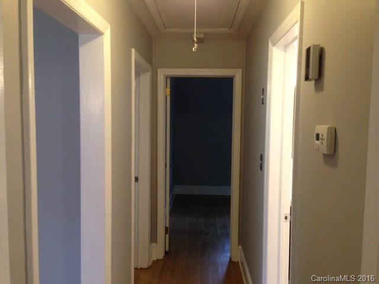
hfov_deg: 55.4
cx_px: 190
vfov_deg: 42.9
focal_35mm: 33
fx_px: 361
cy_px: 142
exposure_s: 1/20
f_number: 2.4
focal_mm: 4.12
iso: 200
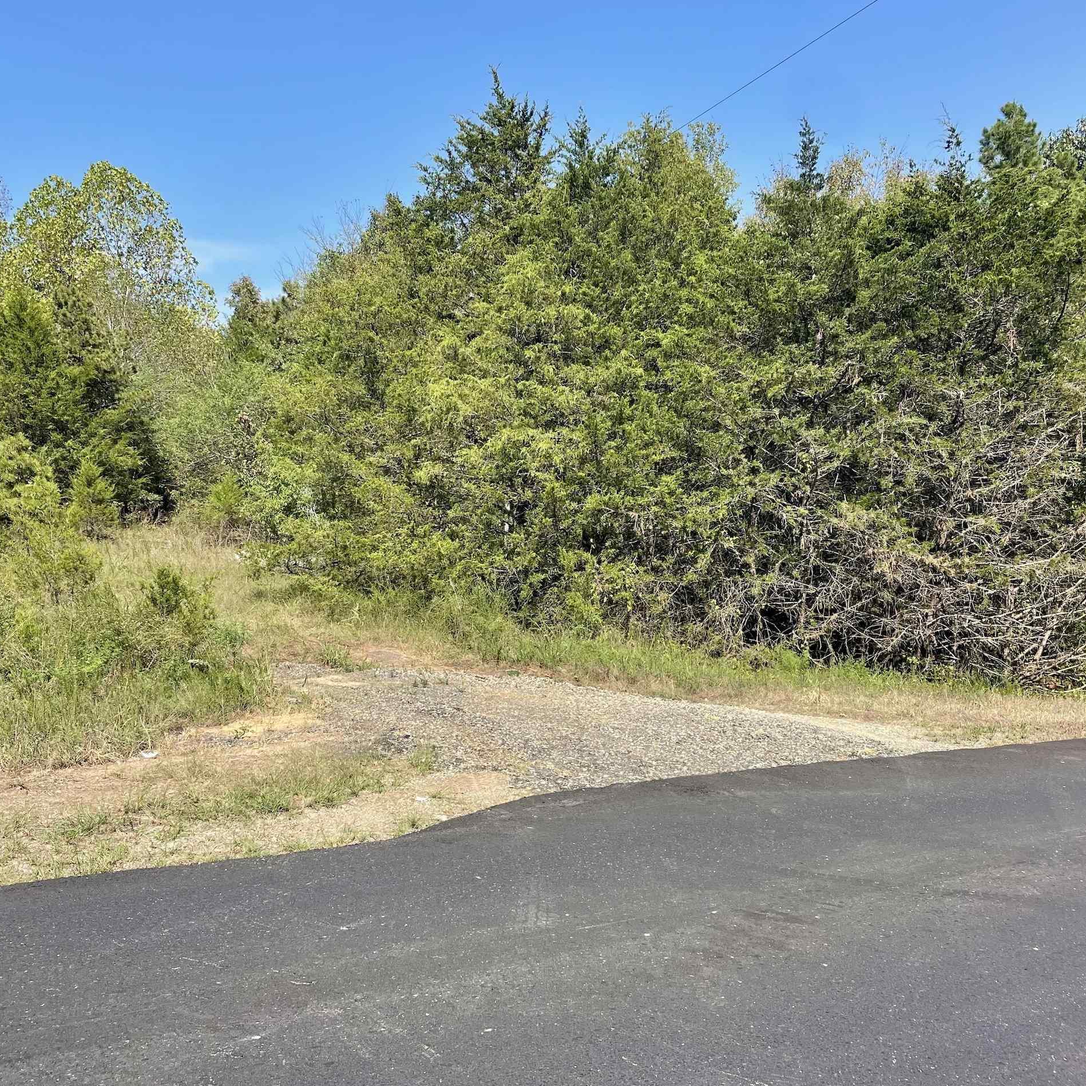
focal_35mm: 31
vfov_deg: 52.5
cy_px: 549
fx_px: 1100
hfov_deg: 52.5
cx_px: 536
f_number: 1.6
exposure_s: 1/1770
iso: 32
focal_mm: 4.2
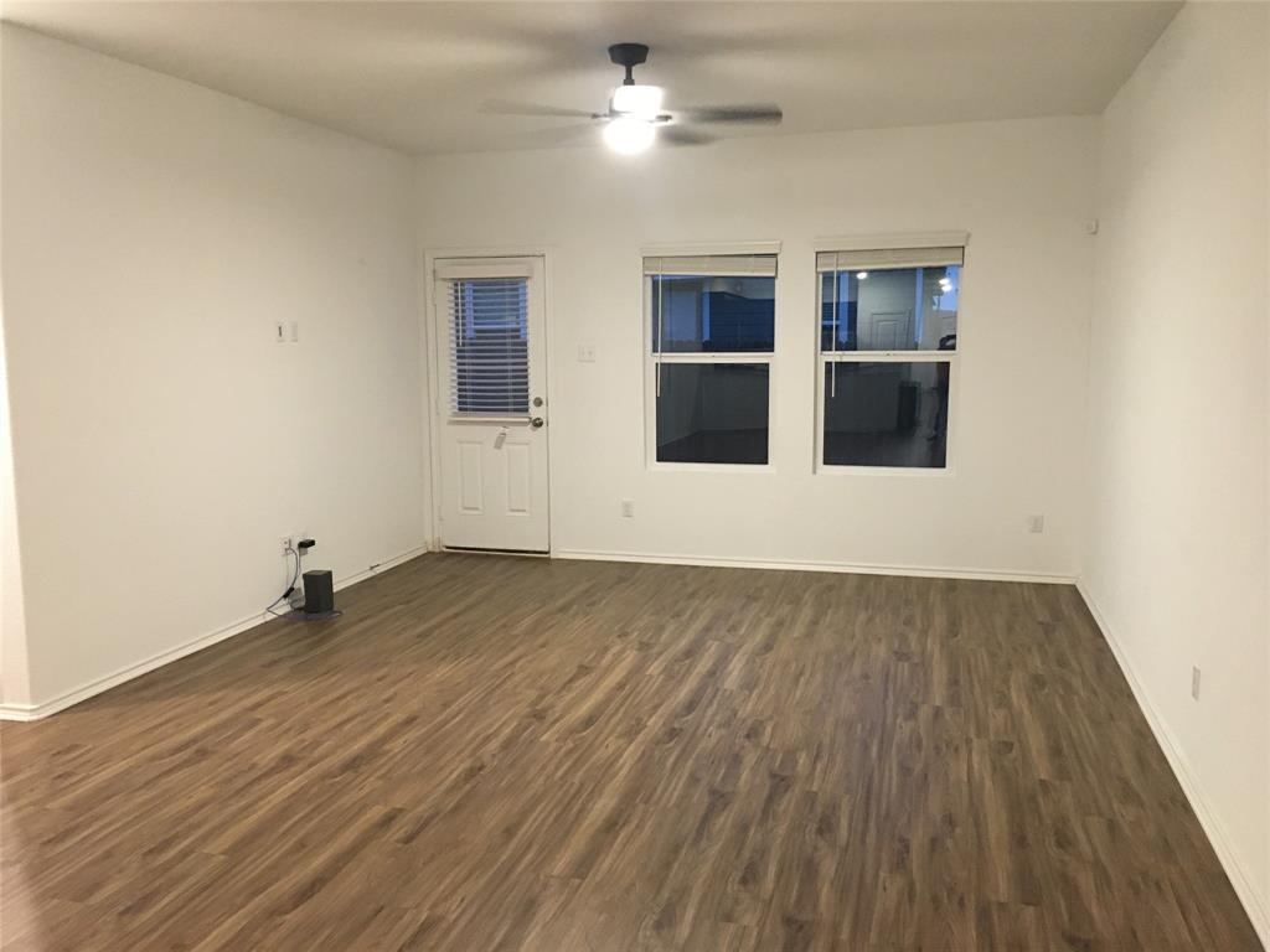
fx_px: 1064
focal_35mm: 29
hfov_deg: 61.7
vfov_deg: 48.2
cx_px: 635
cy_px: 476
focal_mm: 4.15
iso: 200
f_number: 2.2
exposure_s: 1/20
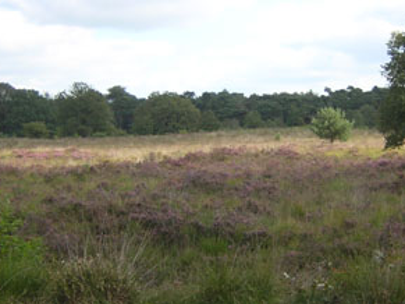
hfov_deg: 20.4
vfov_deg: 15.4
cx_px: 248
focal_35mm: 96
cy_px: 146
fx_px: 1123
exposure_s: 1/245
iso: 100
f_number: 3.4
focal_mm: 8.1
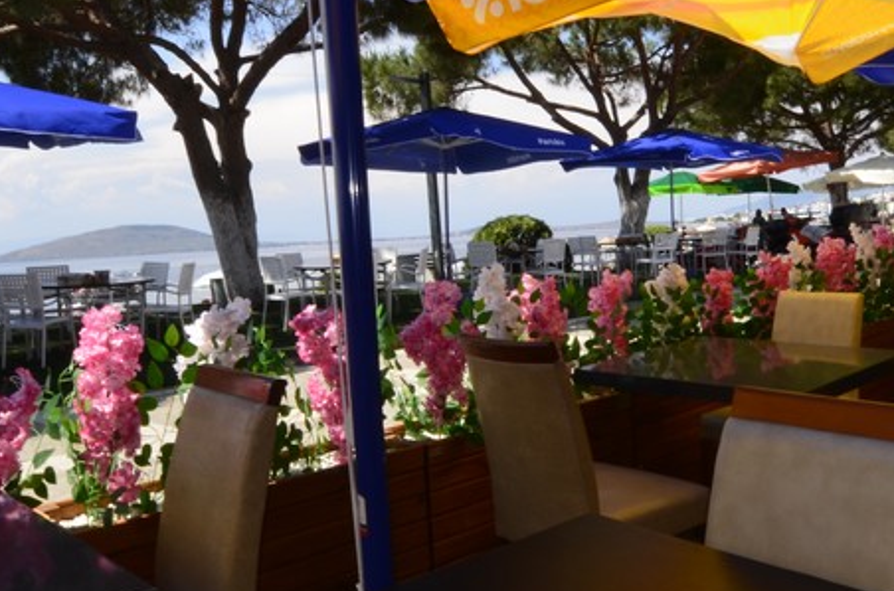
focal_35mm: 34
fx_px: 842
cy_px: 275
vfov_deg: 38.7
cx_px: 485
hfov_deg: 55.8
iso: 180
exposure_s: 1/30
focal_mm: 10
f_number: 22
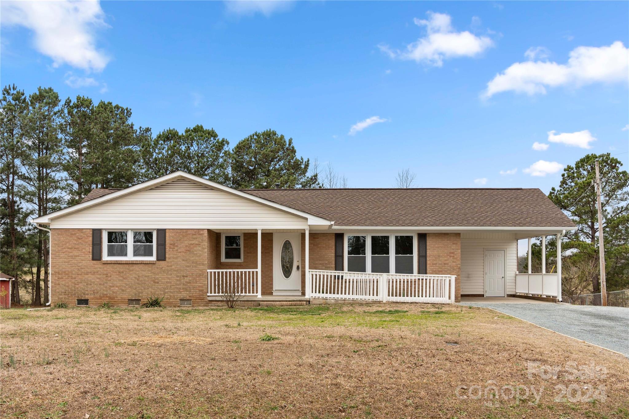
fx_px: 664
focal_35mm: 38
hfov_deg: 50.7
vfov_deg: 35.0
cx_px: 314
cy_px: 210
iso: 100
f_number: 5.6
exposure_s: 1/100
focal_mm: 38
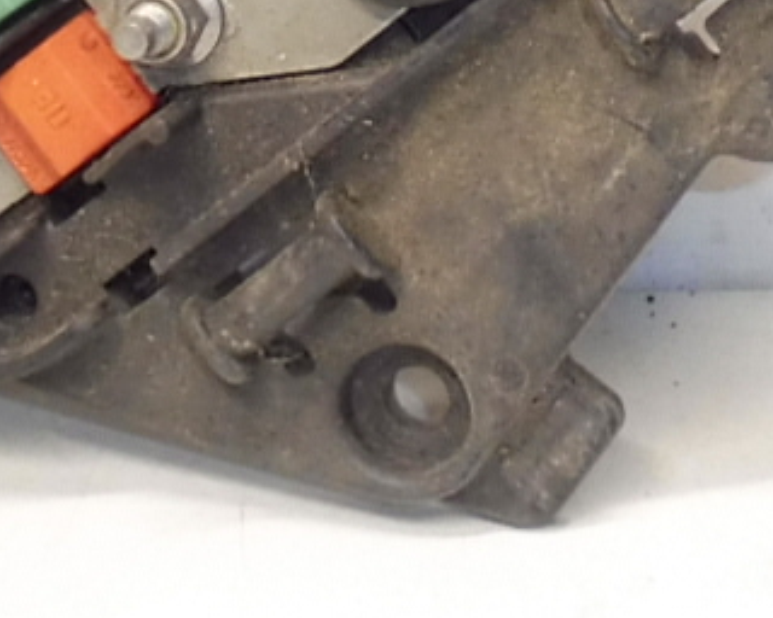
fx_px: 3432
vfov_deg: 10.0
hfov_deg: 12.8
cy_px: -244
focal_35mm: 150
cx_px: 556
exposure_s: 1/80
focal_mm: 4.3
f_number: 3.5
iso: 200
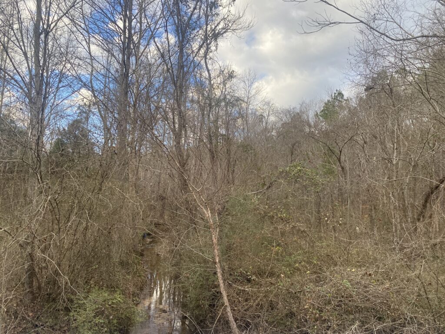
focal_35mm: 26
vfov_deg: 53.1
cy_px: 167
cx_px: 222
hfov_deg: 67.3
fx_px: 334
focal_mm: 4.25
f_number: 1.8
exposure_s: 1/363
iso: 32
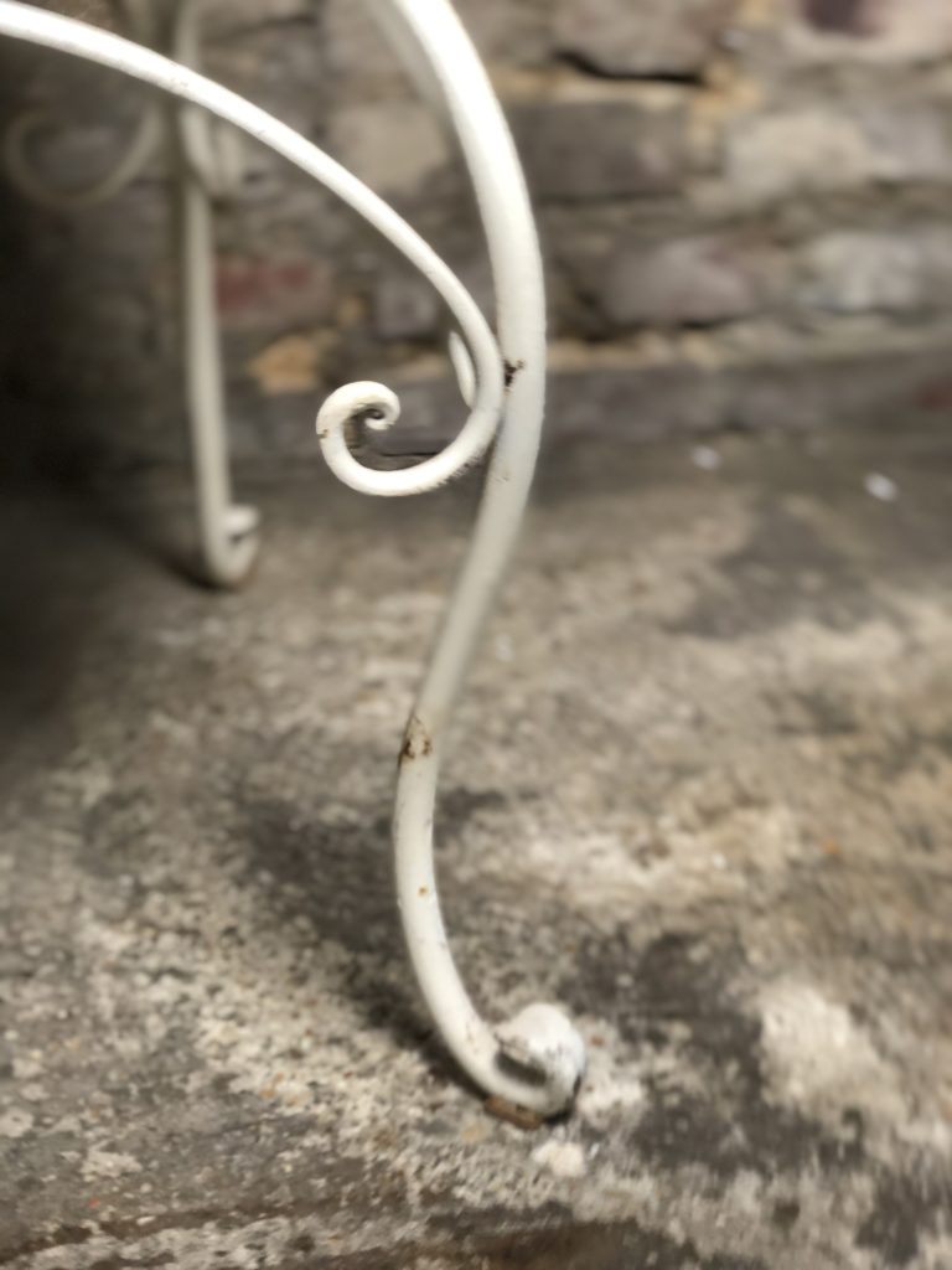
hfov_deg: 28.0
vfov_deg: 36.8
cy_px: 635
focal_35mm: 52
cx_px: 476
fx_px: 1907
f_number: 2.4
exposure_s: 1/33
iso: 125
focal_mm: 6
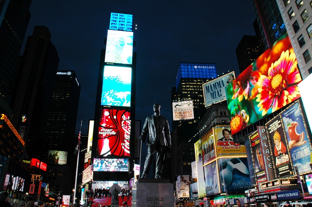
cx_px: 156
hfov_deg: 67.4
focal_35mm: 27
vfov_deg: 47.9
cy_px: 104
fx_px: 234
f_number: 7.1
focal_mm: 18
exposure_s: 1/30
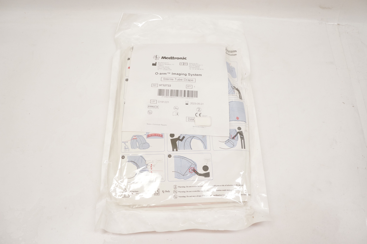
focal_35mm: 27
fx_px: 275
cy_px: 122
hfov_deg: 67.4
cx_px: 184
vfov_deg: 47.8
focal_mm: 18
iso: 800
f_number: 7.1
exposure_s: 1/125
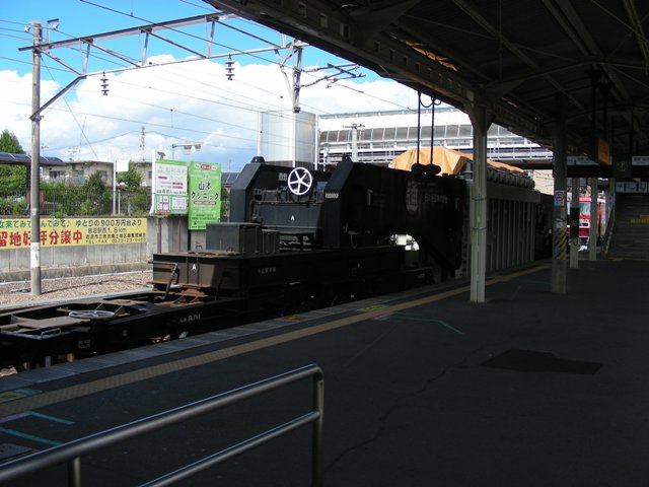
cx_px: 324
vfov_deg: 37.7
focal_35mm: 38
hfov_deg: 49.0
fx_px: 712
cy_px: 244
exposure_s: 1/388
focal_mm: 6.3
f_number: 4
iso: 50
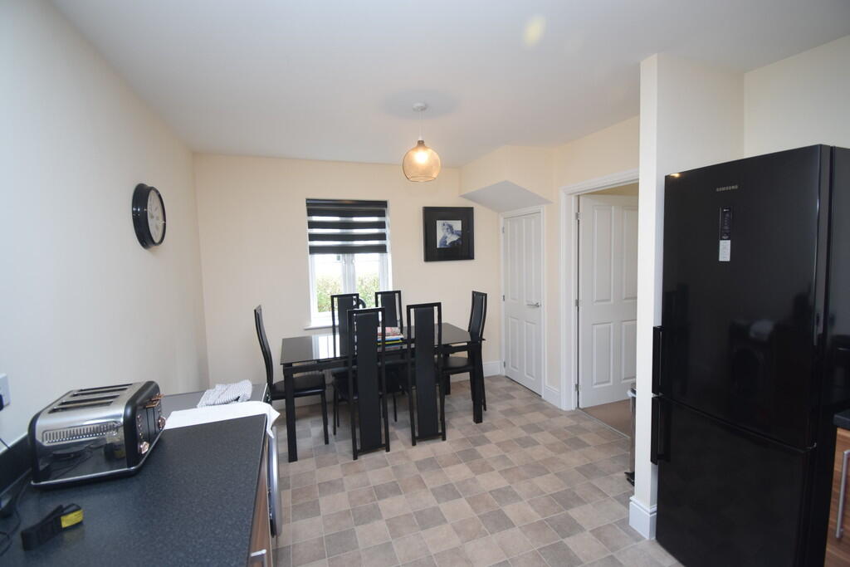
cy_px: 284
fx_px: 354
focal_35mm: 15
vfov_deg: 77.3
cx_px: 425
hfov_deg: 100.4
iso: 450
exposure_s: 1/60
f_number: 4.5
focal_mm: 10
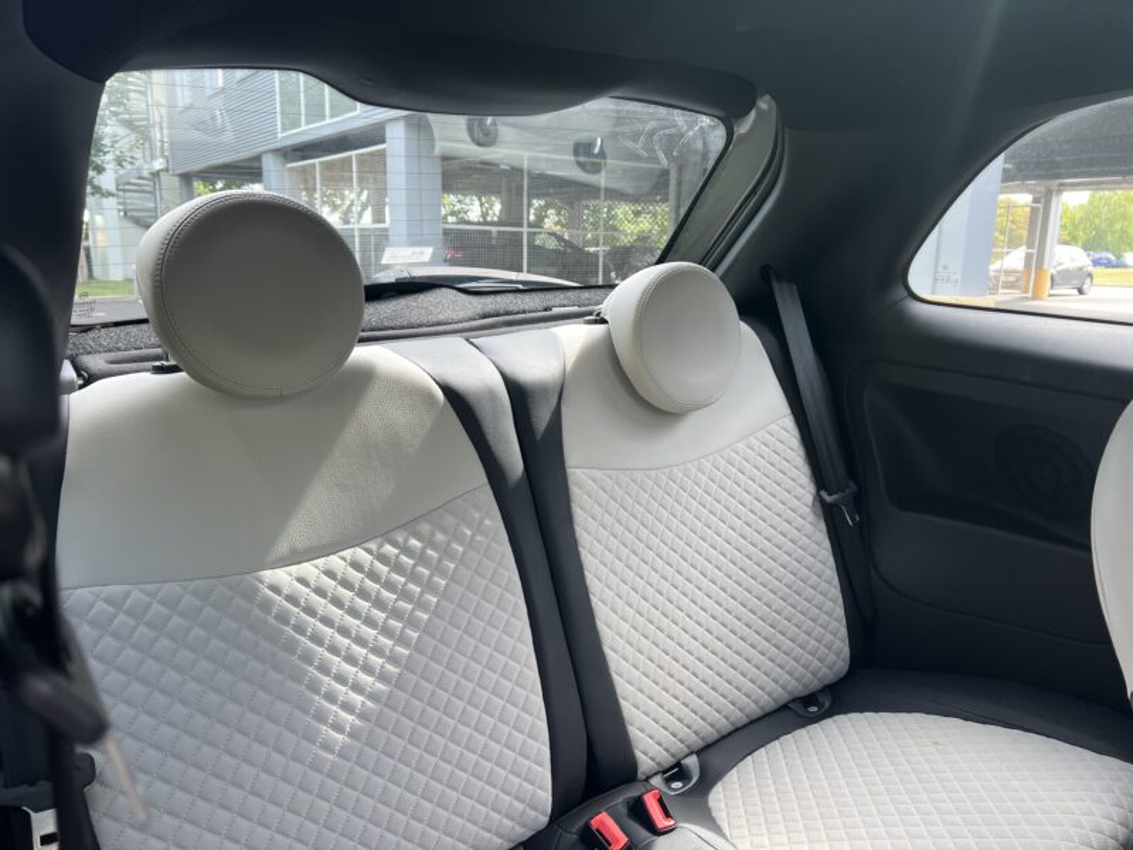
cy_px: 425
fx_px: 851
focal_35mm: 26
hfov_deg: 67.3
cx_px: 566
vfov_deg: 53.1
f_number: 1.5
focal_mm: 5.7
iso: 32
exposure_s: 1/134
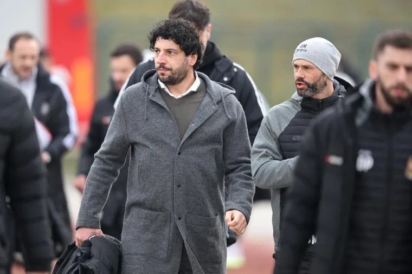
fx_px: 4576
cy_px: 137
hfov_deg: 5.2
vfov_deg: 3.4
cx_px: 206
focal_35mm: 400
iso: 500
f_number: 2.8
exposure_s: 1/640
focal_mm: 400
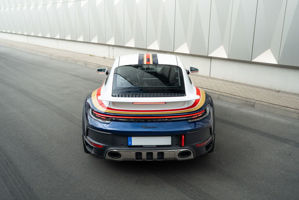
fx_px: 291
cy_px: 100
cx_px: 150
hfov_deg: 54.4
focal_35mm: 35
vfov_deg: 37.9
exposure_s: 1/250
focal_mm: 35
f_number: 9
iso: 500
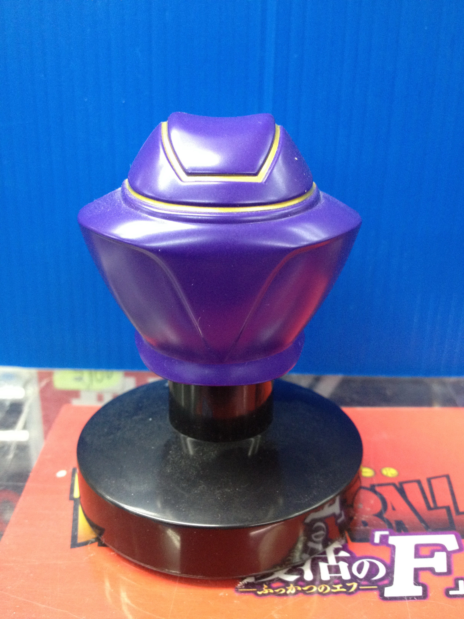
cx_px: 232
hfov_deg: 40.7
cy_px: 310
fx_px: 626
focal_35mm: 35
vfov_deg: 52.6
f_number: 2.4
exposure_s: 1/20
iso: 250
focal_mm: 4.28
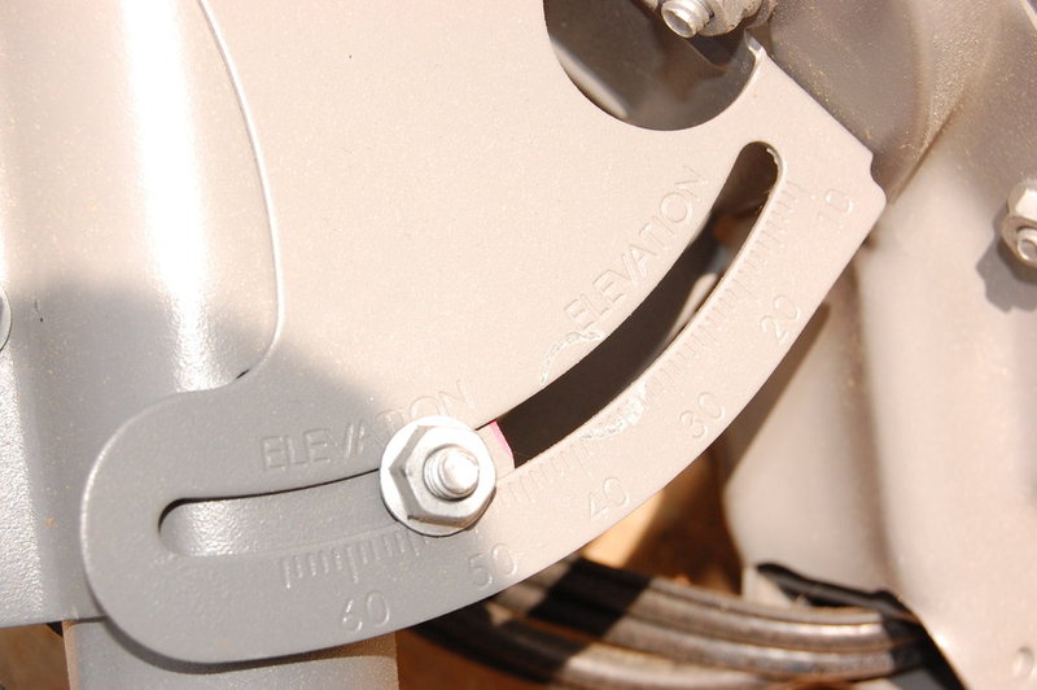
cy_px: 345
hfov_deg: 24.6
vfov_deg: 16.5
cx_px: 518
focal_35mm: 82
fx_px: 2374
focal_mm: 55
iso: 400
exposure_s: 1/500
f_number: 13
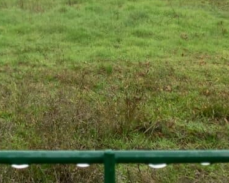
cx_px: -57
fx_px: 563
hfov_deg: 21.1
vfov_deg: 17.6
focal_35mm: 83
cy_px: -43
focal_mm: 3.3
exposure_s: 1/162
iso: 25
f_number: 2.4
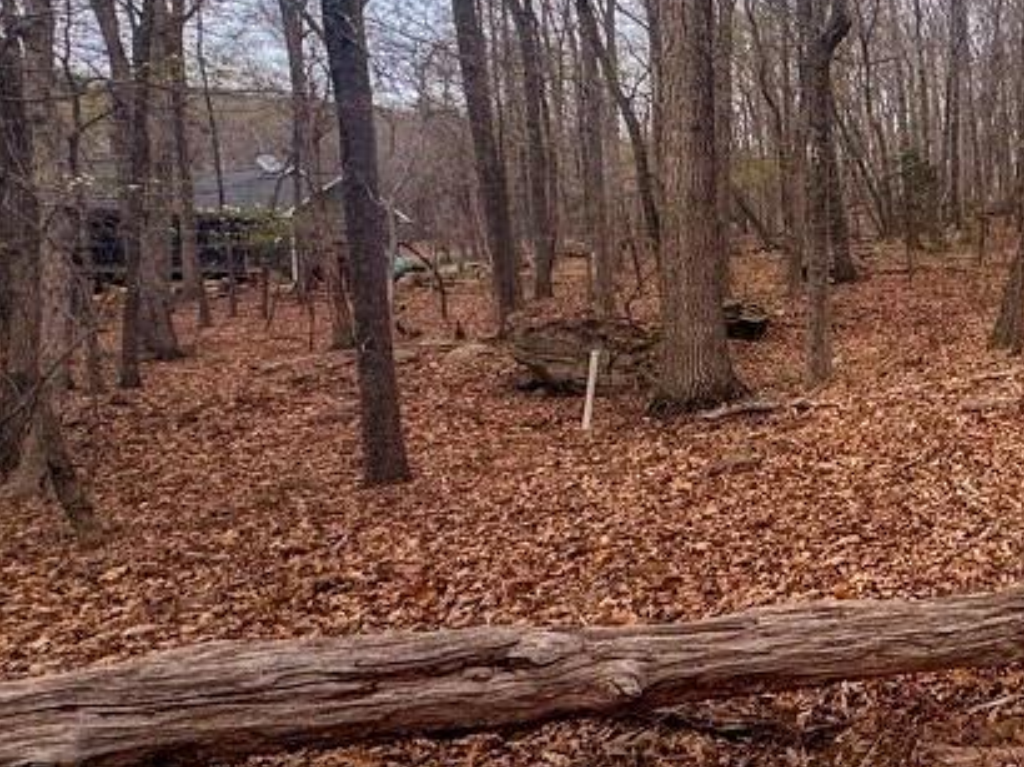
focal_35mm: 35
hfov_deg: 37.3
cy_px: 320
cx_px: 1274
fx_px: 1035
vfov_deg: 40.5
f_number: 2.2
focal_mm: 2.22
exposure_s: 1/646
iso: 40
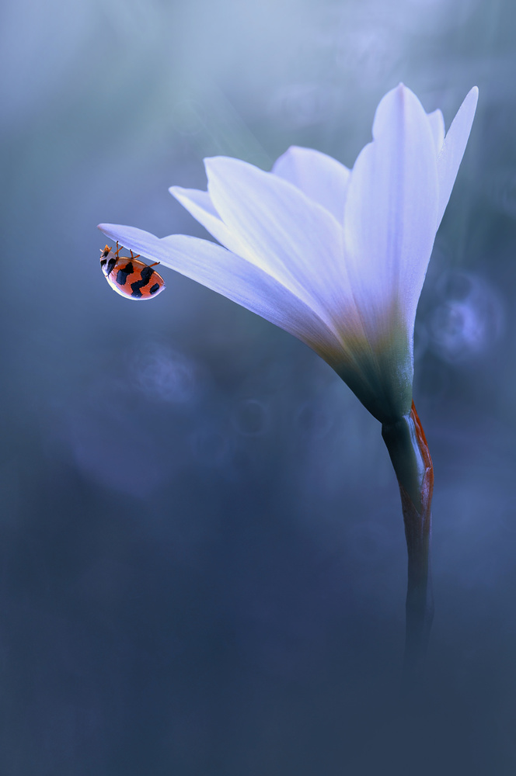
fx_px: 3395
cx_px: 258
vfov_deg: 13.1
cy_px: 388
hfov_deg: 8.7
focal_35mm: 158
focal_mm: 105
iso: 100
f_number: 3.2
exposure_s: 1/800
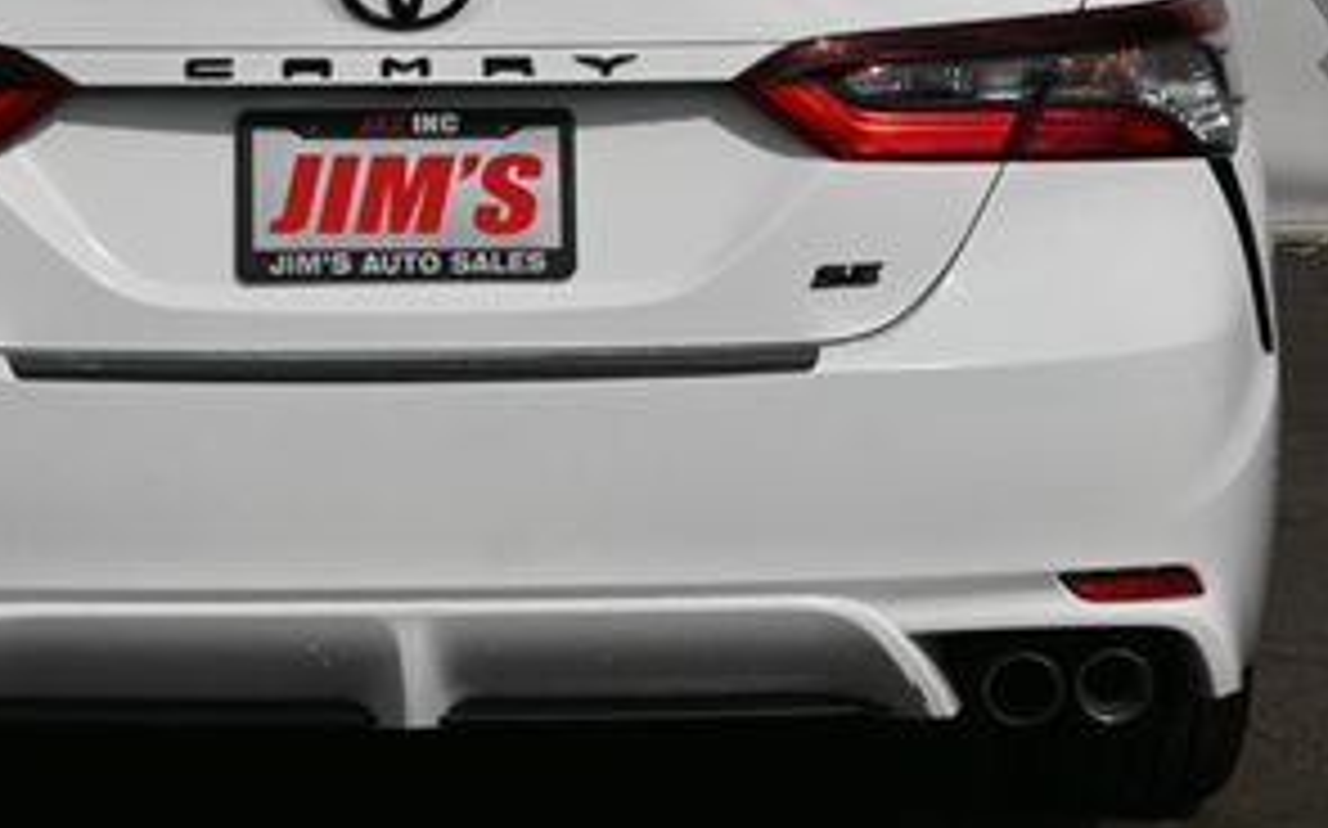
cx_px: 396
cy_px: 76
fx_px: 6004
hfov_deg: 12.6
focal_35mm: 166
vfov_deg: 7.9
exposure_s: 1/400
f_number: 8
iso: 100
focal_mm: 50
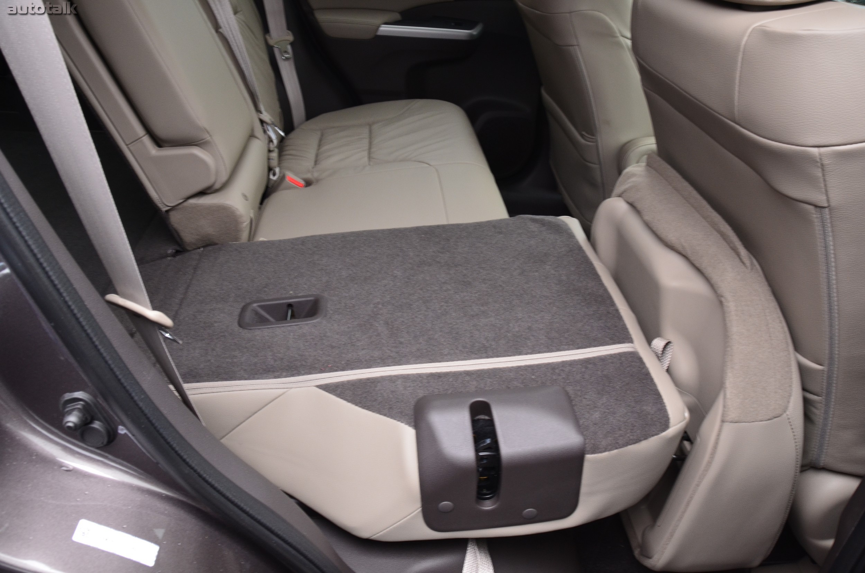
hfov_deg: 67.5
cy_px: 286
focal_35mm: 27
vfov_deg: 47.7
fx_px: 647
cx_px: 432
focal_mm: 18
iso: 560
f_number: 8
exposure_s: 1/15
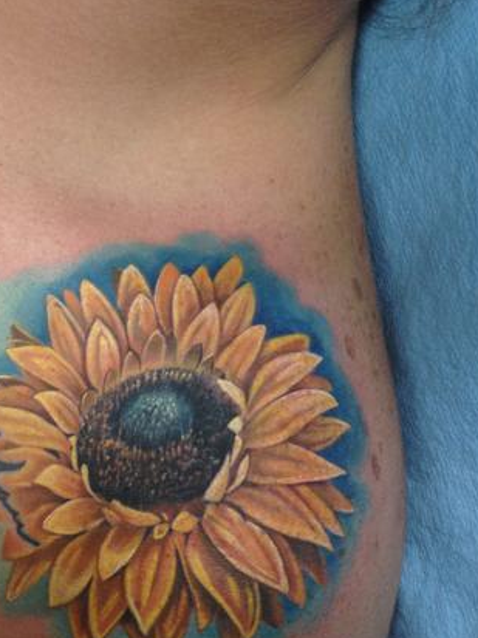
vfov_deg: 39.2
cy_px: 429
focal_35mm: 48
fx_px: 885
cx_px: 229
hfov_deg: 30.2
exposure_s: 1/20
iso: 100
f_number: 2.4
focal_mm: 4.12
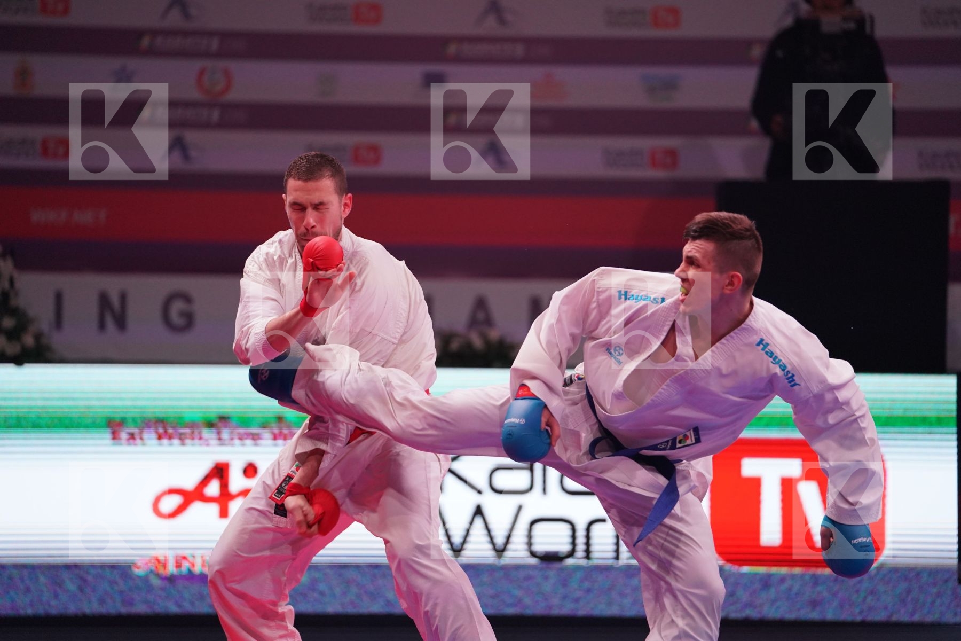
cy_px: 320
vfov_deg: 7.8
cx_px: 480
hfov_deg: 11.7
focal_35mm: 176
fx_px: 4698
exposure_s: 1/1000
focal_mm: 176
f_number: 2.8
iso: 3200
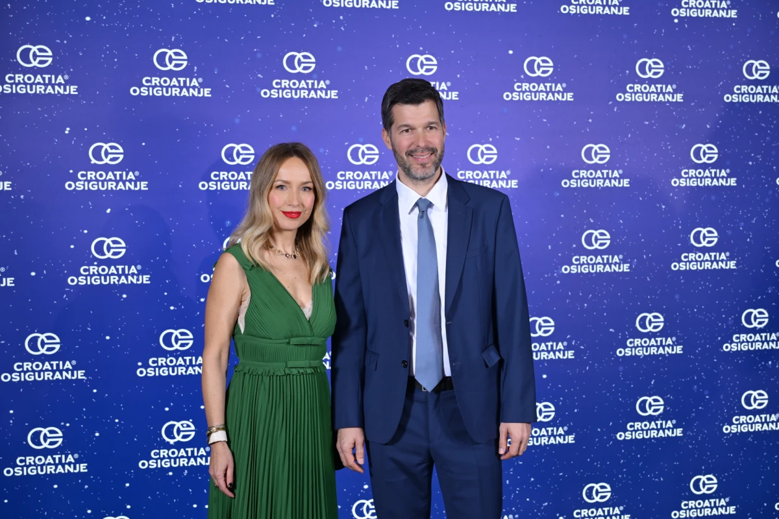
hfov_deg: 38.9
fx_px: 1103
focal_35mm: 51
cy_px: 260
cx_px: 390
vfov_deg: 26.5
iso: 320
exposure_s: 1/125
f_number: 4
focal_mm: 51
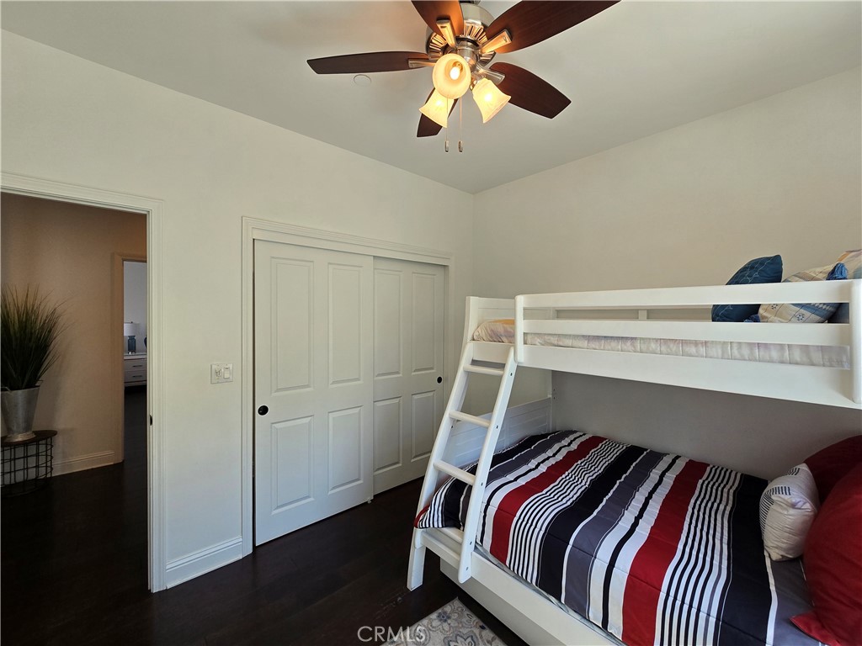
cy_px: 323
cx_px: 431
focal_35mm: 13
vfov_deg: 89.9
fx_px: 324
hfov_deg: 106.2
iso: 64
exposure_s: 1/120
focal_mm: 2.2
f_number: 2.2
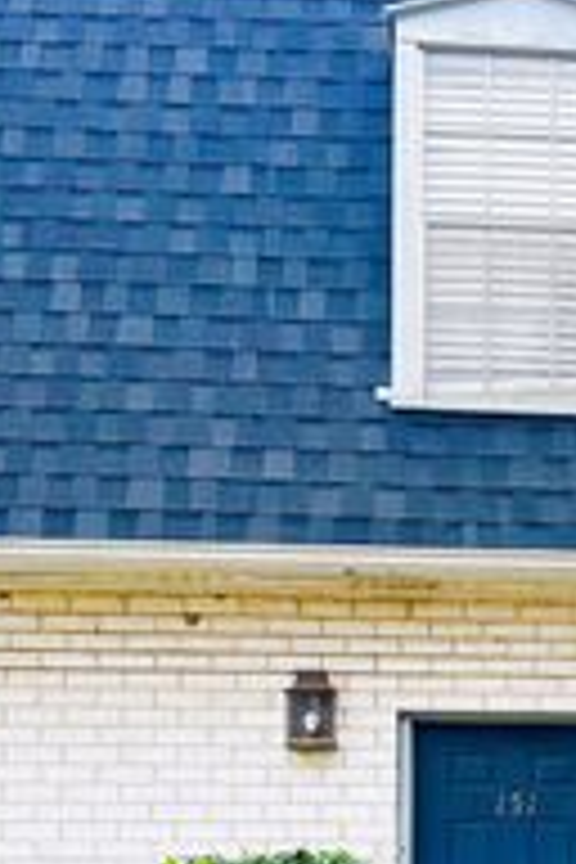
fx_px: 1560
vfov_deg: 29.6
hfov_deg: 20.0
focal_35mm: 65
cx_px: 630
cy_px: 785
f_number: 1.78
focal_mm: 6.86
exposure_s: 1/803
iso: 80
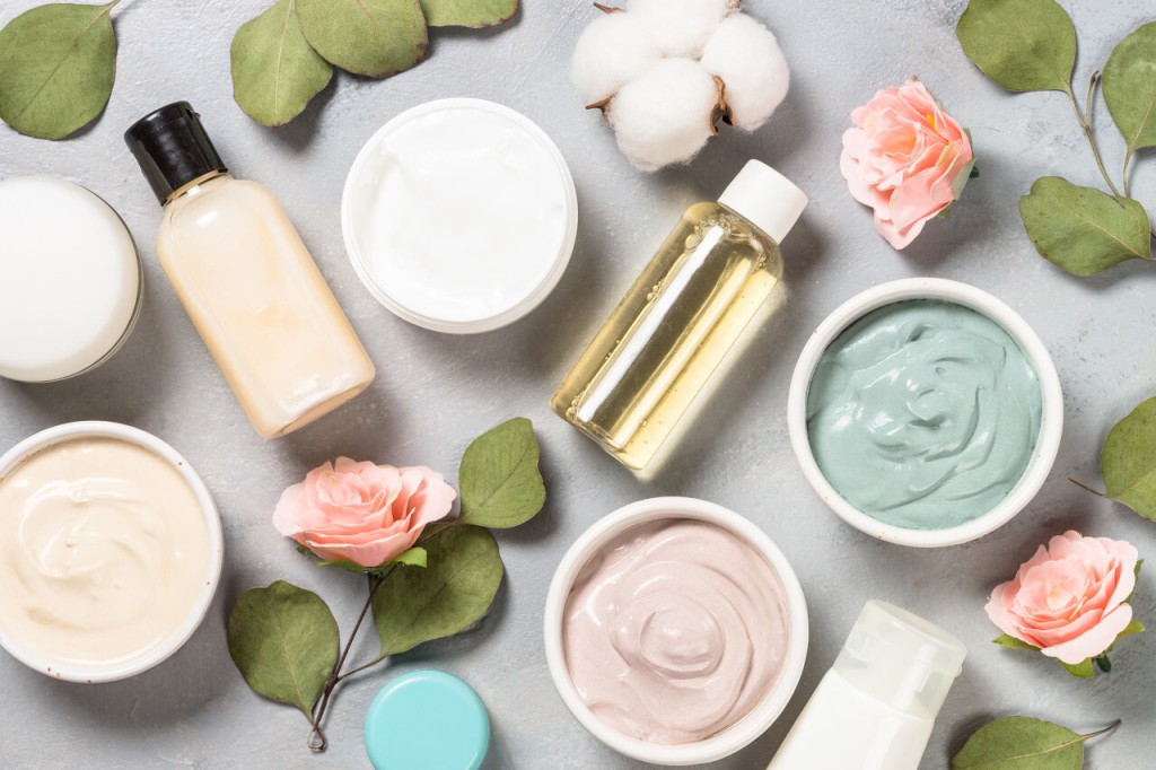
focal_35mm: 100
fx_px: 3210
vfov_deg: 13.7
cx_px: 578
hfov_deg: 20.4
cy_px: 385
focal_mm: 100
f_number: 13
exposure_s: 1/50
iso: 125
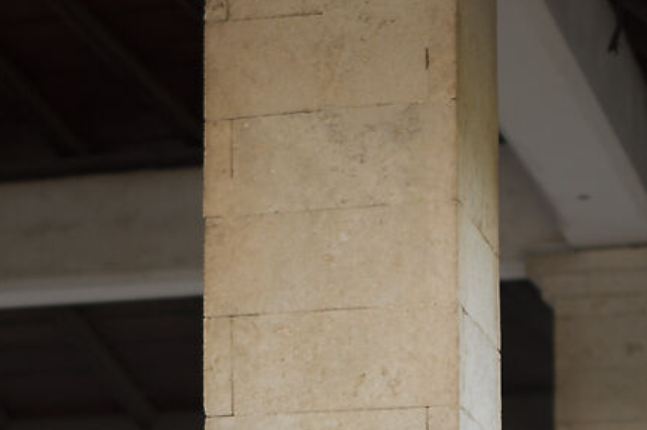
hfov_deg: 15.4
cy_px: 616
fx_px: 2370
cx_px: 135
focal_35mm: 132
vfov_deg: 10.1
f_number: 1.8
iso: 100
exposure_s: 1/200
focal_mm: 24
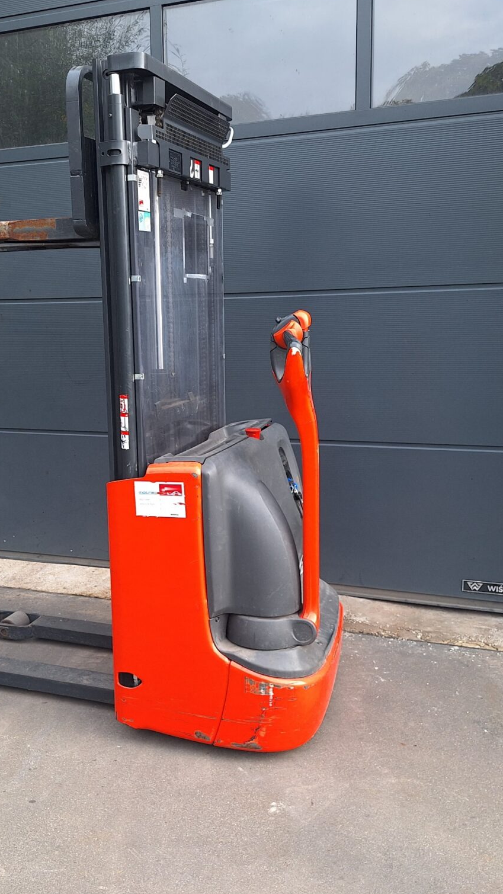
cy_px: 447
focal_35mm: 34
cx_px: 174
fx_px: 806
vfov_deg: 58.0
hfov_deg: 34.4
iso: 40
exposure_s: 1/263
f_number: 1.8
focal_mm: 5.54
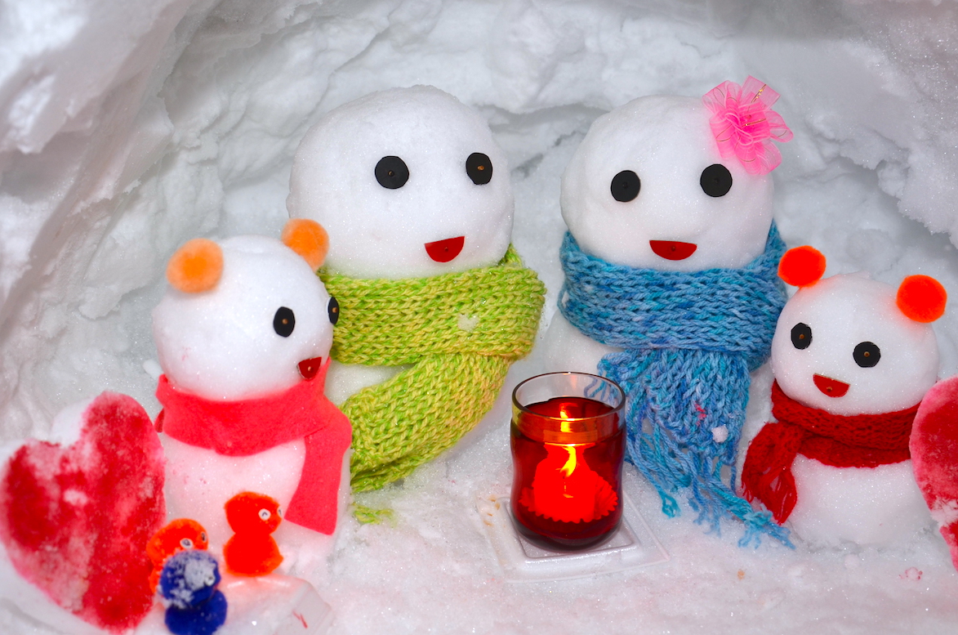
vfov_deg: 29.7
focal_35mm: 45
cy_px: 372
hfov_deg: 43.7
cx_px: 515
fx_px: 1195
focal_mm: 22
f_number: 4
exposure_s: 1/60
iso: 200
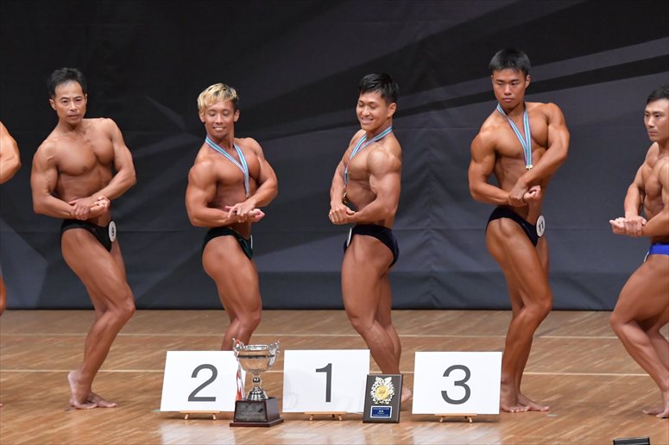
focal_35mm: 270
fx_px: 5015
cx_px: 334
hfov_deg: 7.6
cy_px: 222
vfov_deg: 5.1
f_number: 5.6
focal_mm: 180
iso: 6400
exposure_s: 1/400
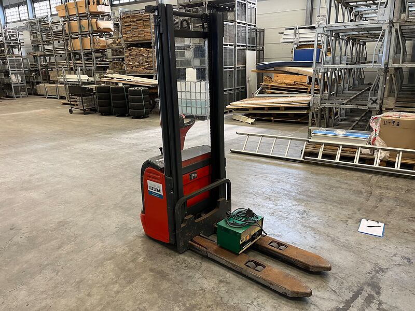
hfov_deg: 67.3
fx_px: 312
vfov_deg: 53.1
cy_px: 156
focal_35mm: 26
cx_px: 208
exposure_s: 1/50
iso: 100
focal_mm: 5.1
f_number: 1.6
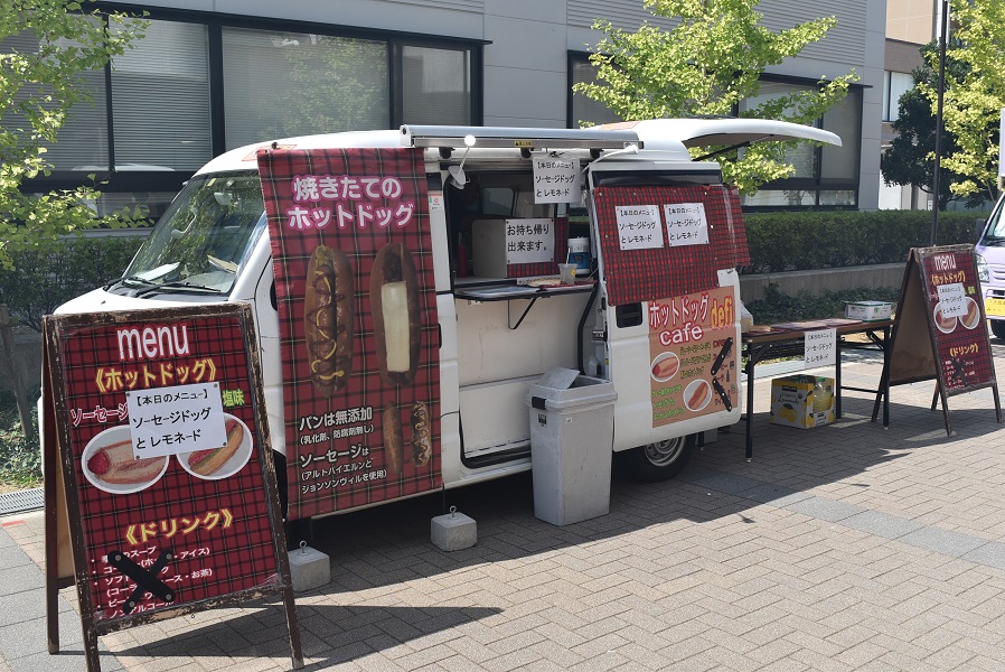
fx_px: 1006
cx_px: 502
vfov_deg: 36.9
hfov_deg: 53.1
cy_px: 336
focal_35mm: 36
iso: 200
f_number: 10
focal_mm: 24
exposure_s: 1/400
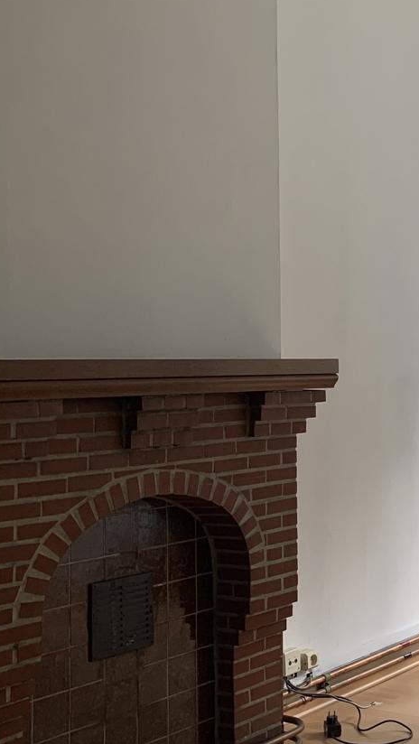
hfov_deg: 19.2
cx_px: 628
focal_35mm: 55
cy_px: 362
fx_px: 1085
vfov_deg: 37.8
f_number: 1.8
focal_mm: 4.25
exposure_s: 1/121
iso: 80
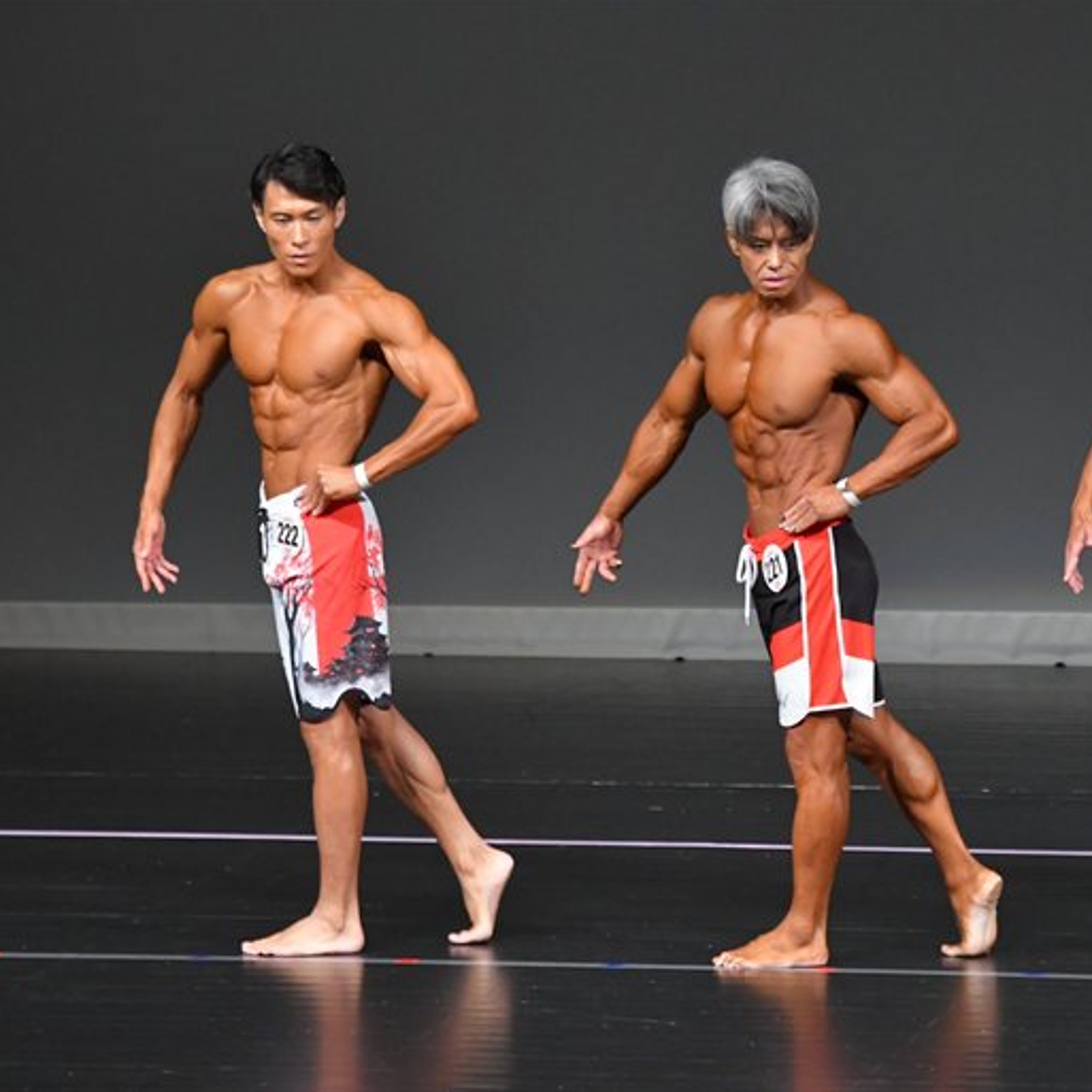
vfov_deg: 4.6
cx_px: 750
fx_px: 13741
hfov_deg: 4.5
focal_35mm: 385
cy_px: 545
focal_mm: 200
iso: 4000
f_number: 5.6
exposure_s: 1/400
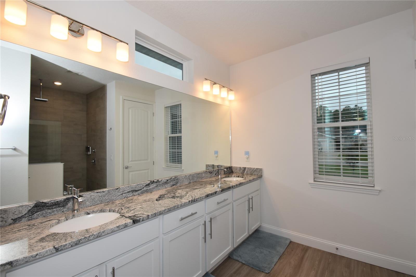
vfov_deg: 77.3
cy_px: 138
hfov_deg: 100.4
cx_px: 208
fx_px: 173
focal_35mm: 15
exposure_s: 1/125
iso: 200
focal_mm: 10
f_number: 5.6
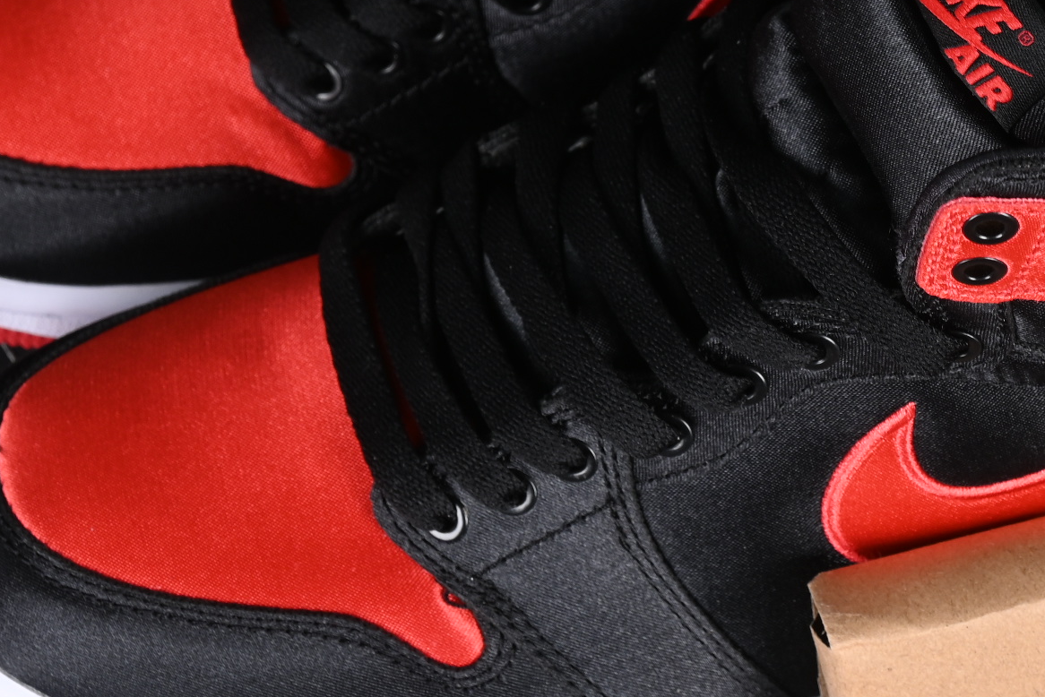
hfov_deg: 11.5
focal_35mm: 179
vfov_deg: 7.7
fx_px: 5197
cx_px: 724
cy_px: 65
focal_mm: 50
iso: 160
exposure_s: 1/50
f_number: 6.3
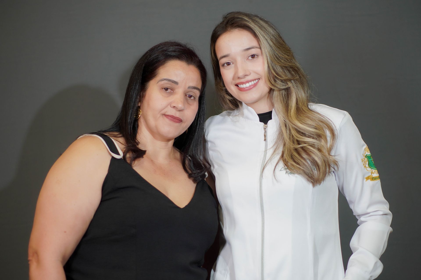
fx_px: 982
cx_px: 210
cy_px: 140
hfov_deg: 24.2
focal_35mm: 84
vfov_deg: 16.3
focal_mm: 56
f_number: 1.4
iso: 160
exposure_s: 1/125
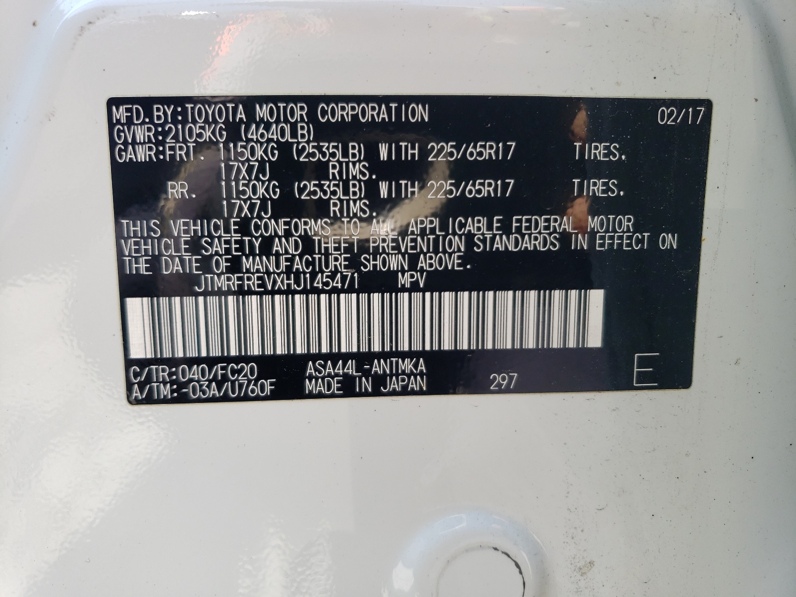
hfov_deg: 67.3
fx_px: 598
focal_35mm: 26
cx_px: 398
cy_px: 298
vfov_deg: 53.1
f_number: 1.5
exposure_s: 1/588
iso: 50
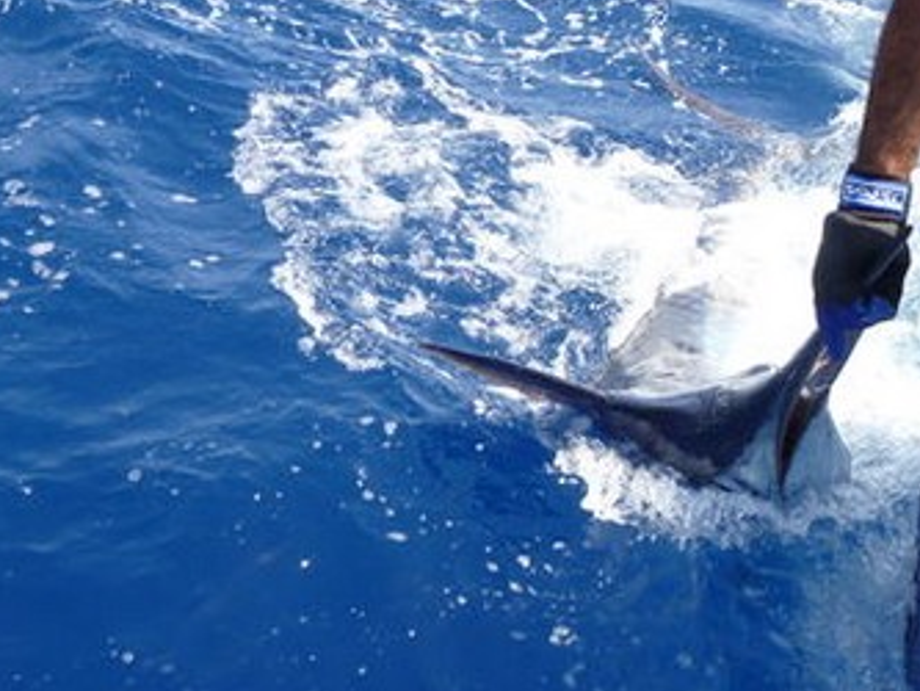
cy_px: 370
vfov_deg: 27.5
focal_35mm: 53
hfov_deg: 35.6
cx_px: 660
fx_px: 1409
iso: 100
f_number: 3.3
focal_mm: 4.9
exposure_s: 1/320
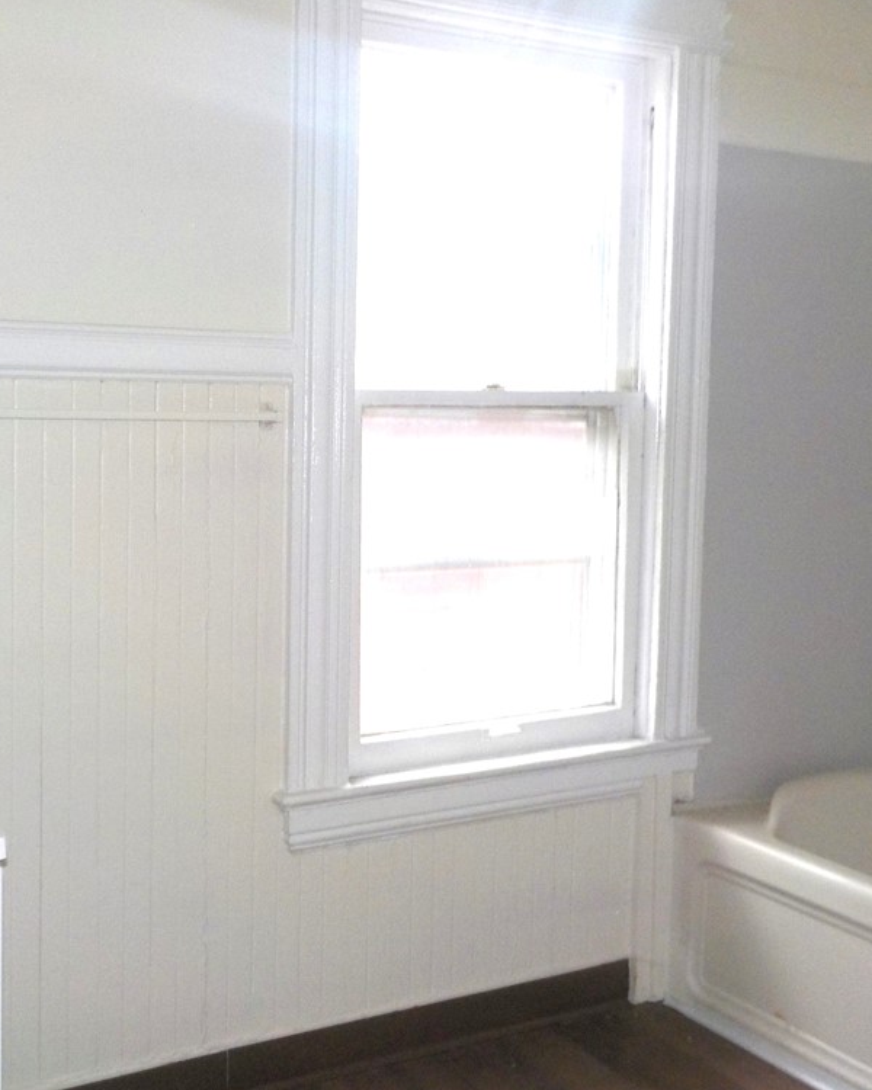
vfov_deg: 45.8
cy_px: 544
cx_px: 302
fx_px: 1290
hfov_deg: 37.0
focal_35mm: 40
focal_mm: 4.1
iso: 320
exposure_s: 1/30
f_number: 3.3
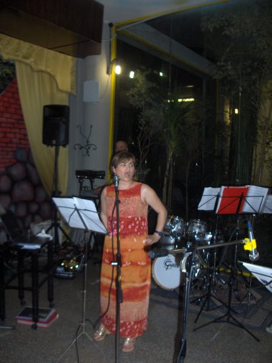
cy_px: 182
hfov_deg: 40.7
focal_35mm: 35
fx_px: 367
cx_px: 136
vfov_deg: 52.6
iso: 100
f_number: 2.6
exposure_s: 1/60
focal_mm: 5.8
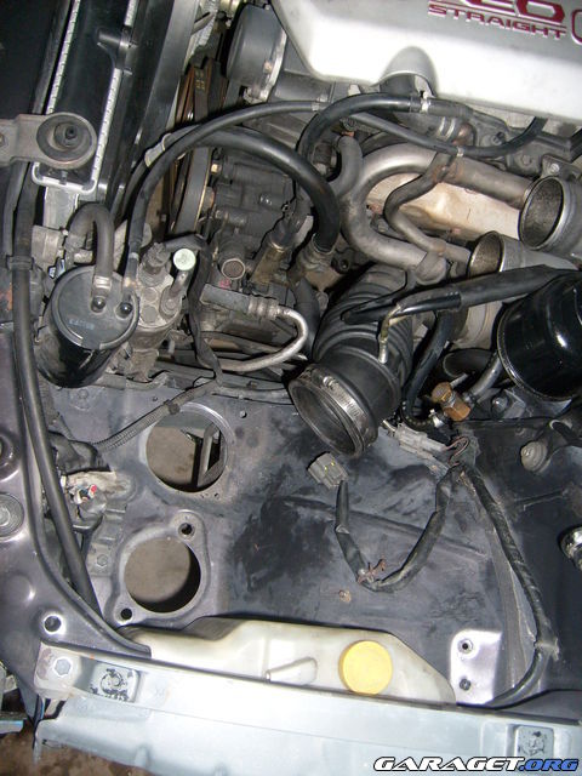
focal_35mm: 35
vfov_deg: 52.6
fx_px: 785
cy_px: 388
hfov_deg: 40.7
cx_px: 291
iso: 100
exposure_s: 1/45
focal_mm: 5.8
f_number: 2.8
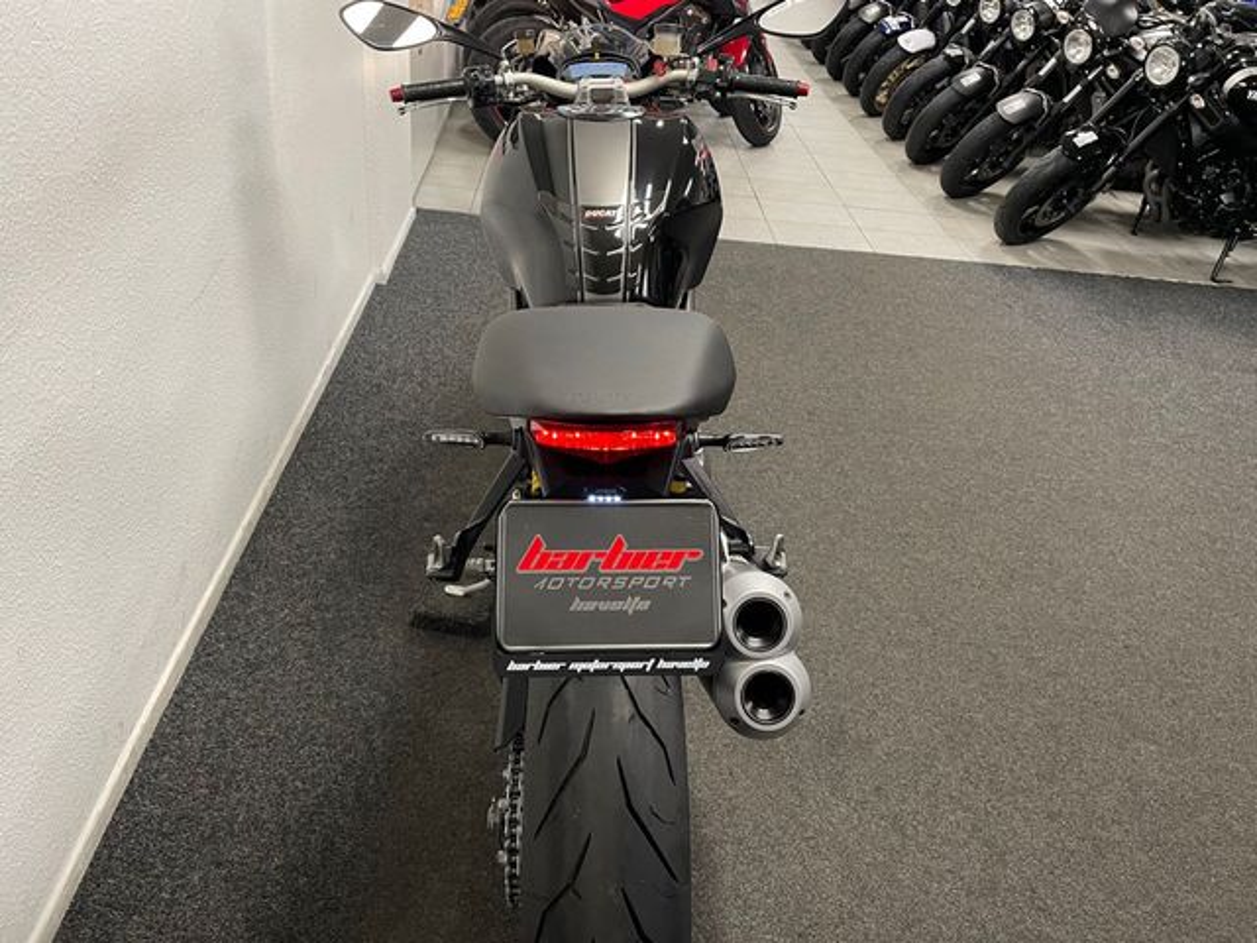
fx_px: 944
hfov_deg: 67.3
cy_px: 472
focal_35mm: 26
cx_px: 628
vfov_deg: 53.1
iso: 160
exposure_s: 1/50
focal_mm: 4.2
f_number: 1.6
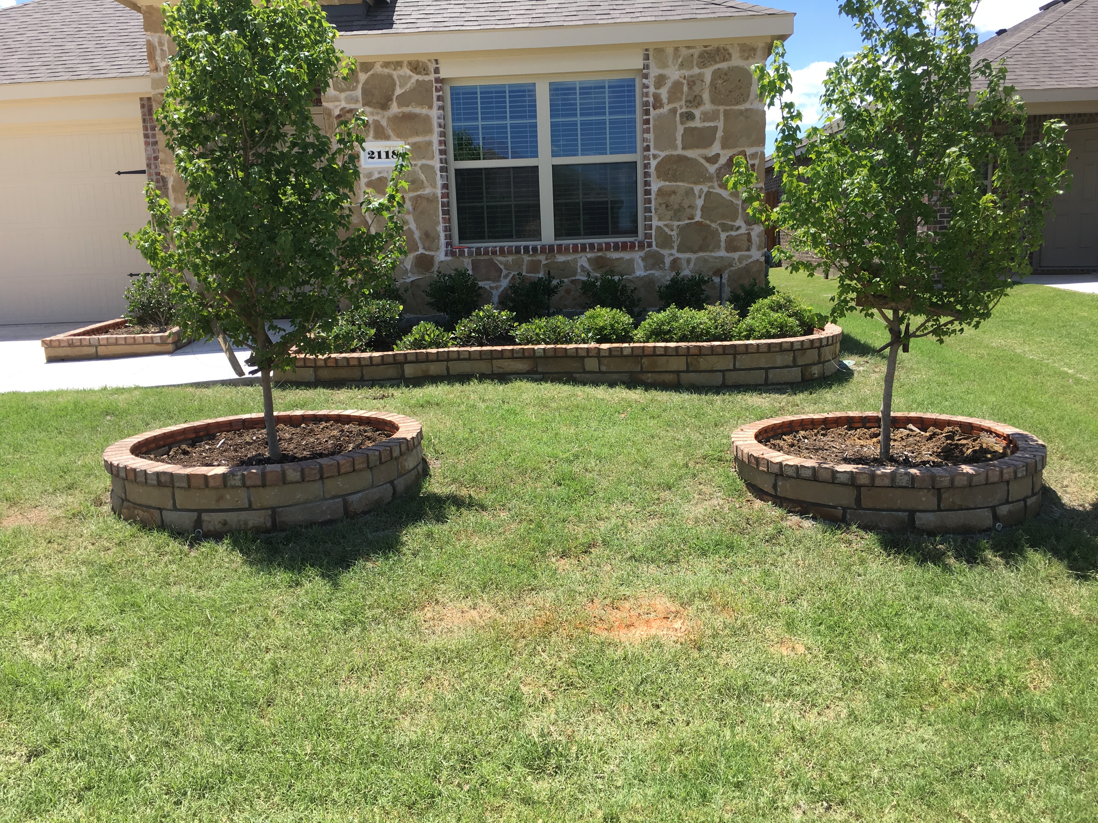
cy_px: 412
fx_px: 920
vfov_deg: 48.2
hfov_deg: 61.7
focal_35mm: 29
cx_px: 549
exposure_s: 1/785
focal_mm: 4.15
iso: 25
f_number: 2.2
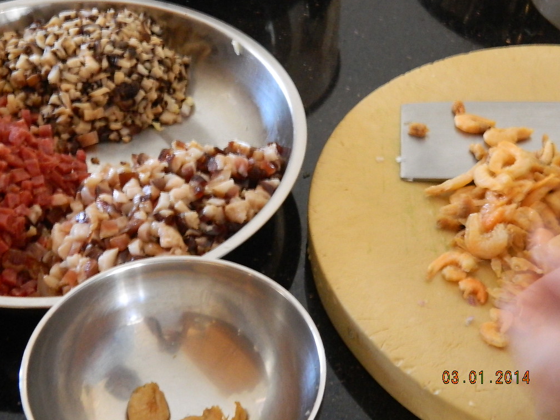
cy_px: 209
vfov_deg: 20.7
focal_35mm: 71
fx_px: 1148
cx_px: 280
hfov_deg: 27.4
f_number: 4
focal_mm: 12.6
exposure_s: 1/2.5
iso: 800
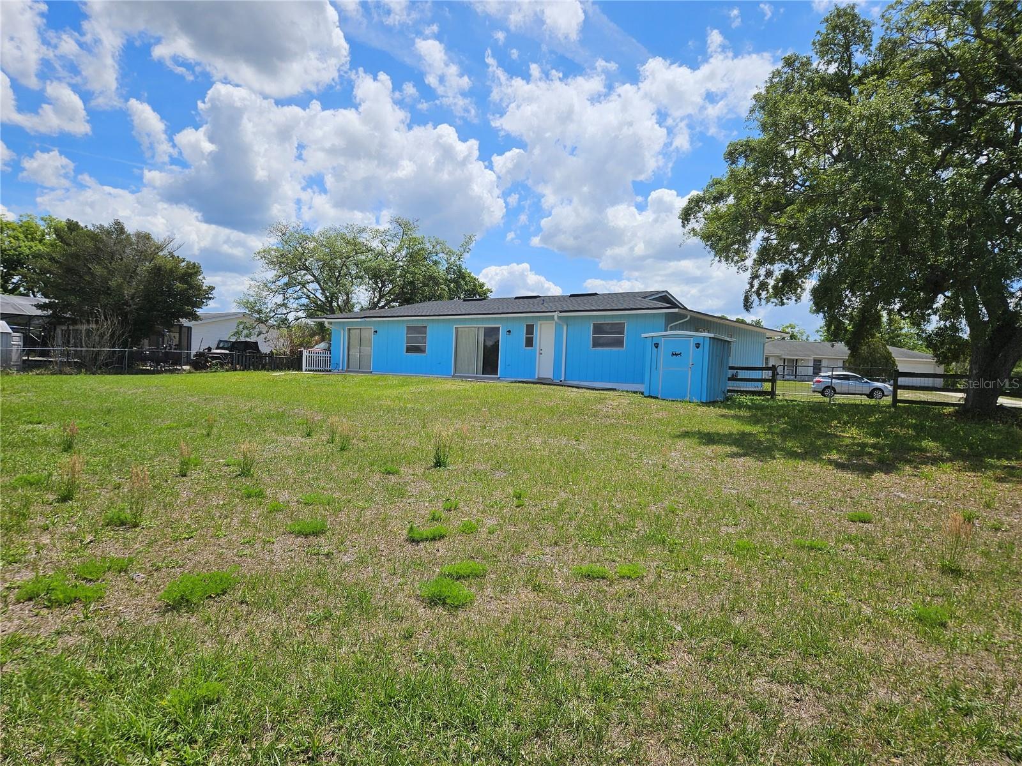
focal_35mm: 23
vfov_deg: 58.9
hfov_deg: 73.9
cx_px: 511
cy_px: 383
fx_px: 679
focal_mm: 5.4
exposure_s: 1/3117
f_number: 1.8
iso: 25
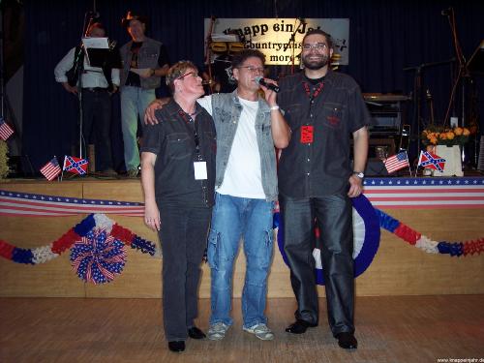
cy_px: 182
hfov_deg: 47.9
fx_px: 545
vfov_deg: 36.8
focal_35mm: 39
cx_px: 242
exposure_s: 1/60
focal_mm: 8
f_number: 2.8
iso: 100
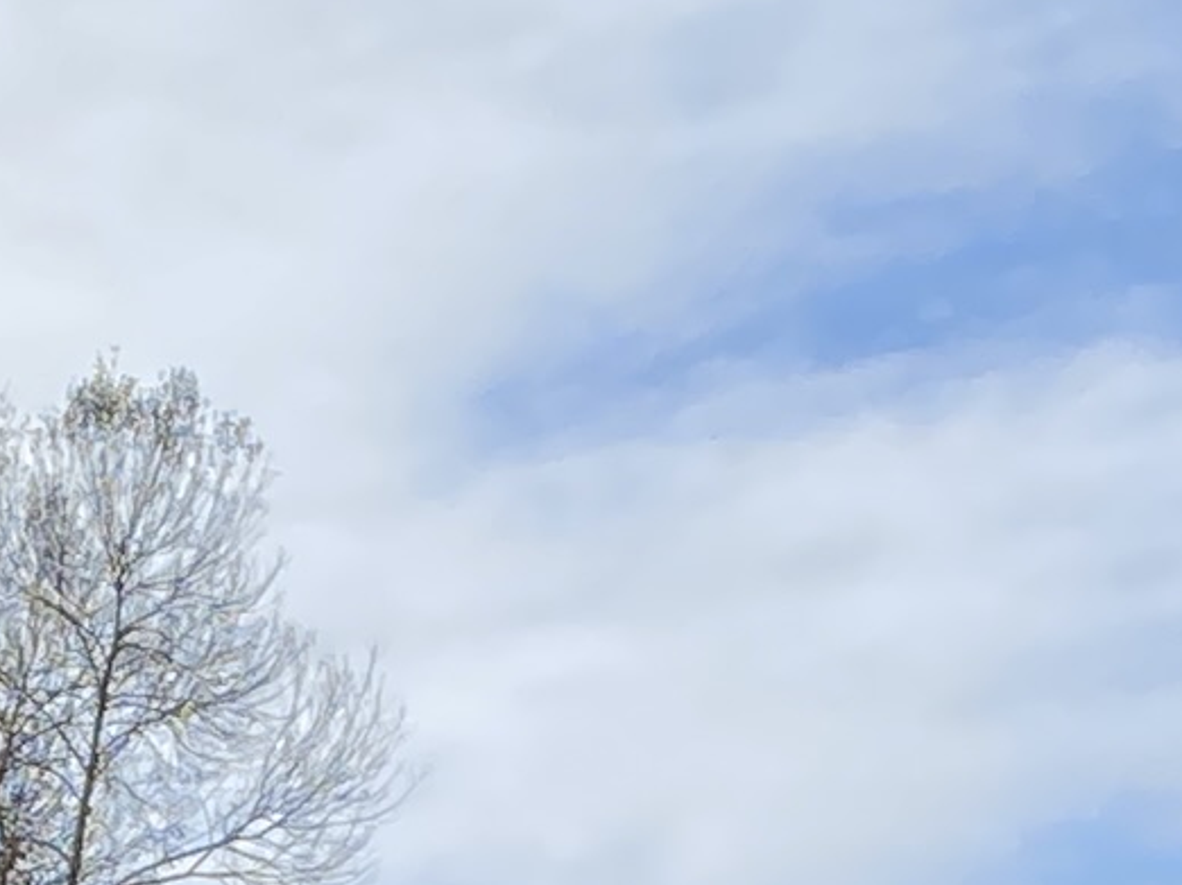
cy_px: 2275
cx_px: 310
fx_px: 6860
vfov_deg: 6.9
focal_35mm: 201
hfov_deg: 9.8
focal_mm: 4.25
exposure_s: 1/1272
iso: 32
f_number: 1.8
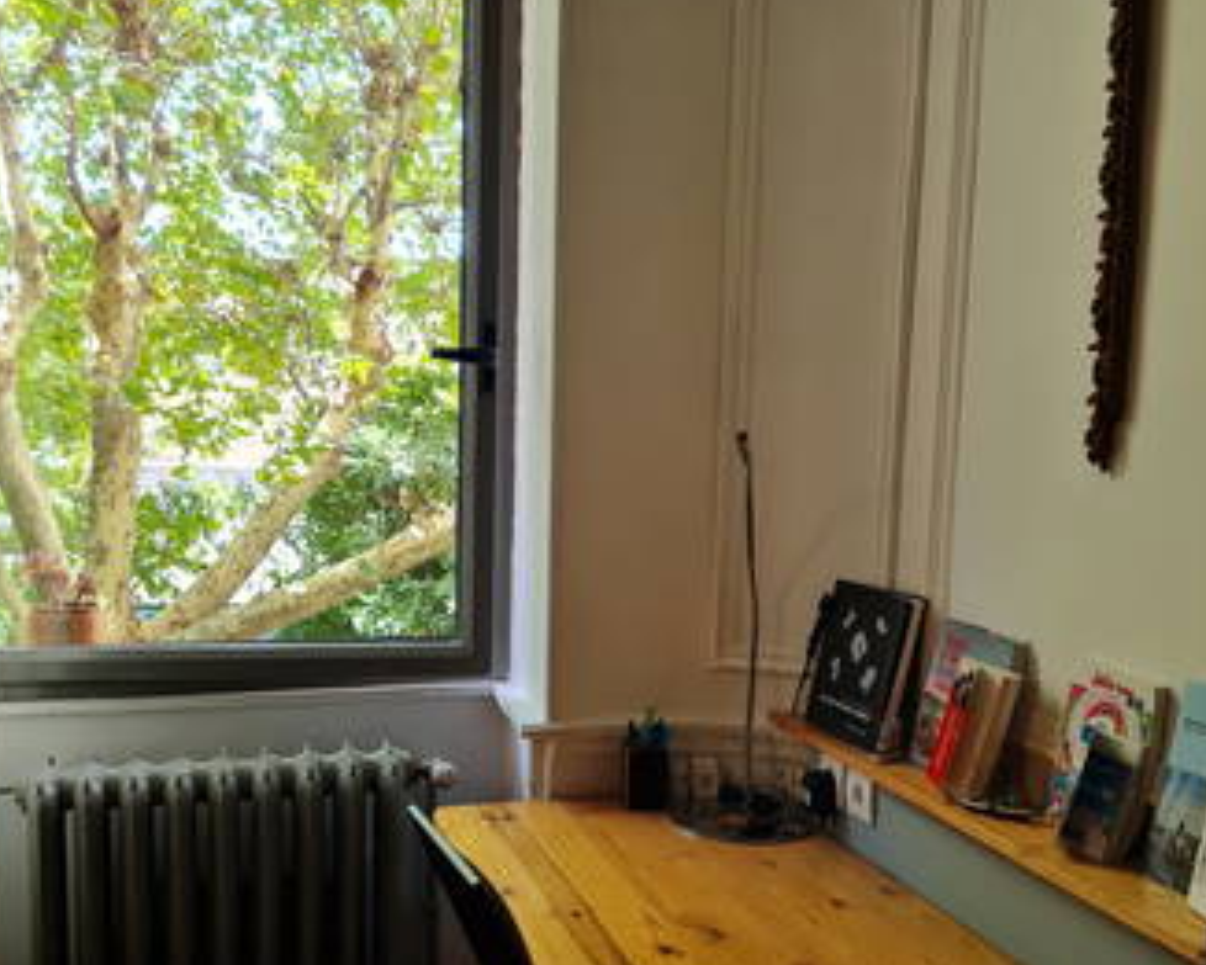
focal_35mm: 28
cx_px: 555
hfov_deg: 62.1
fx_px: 1000
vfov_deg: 51.6
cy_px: 477
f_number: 1.8
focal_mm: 5.4
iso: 200
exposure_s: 1/100
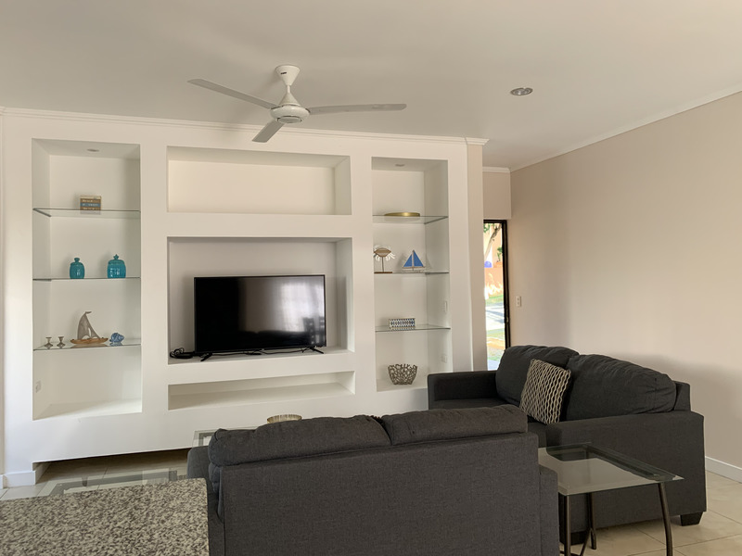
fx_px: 557
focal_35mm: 26
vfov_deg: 53.1
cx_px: 371
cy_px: 278
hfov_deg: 67.3
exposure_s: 1/121
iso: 100
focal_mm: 4.25
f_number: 1.8
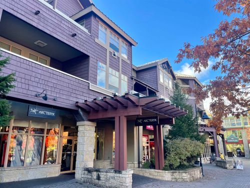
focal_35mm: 26
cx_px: 125
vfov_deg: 53.1
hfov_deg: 67.3
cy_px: 94
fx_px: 188
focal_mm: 4.2
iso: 32
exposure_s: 1/487
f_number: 1.6
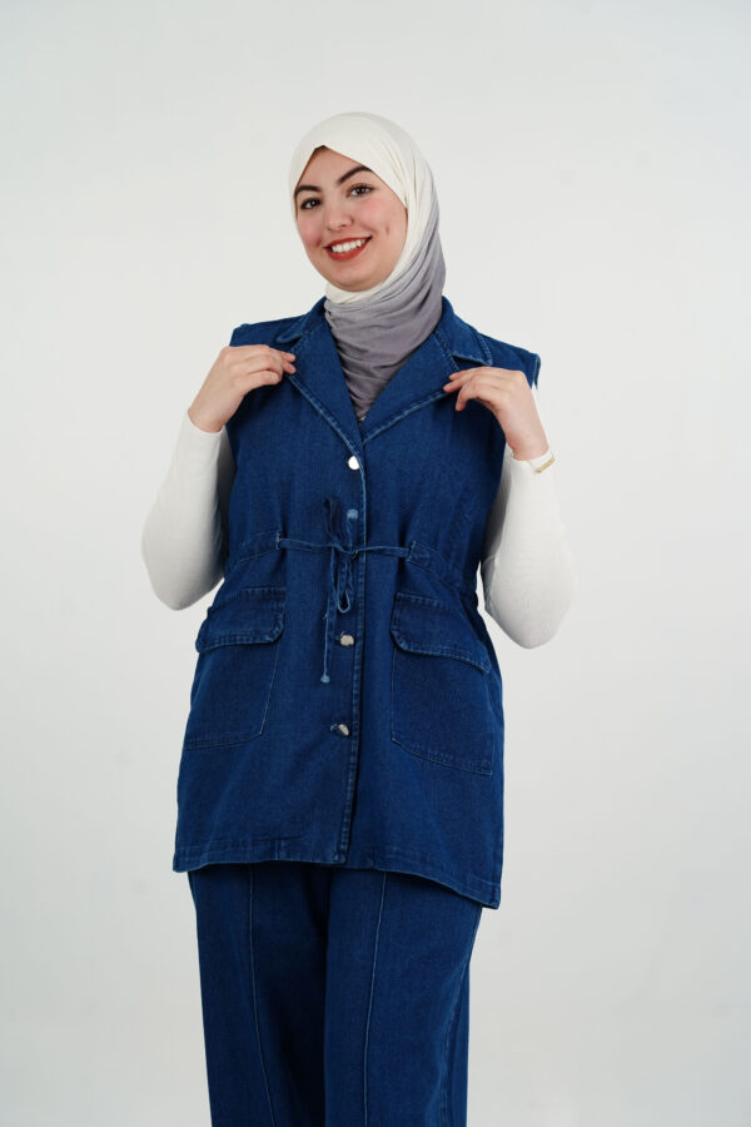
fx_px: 3285
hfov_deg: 13.0
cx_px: 376
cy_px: 564
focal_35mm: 105
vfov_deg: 19.5
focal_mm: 105
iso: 250
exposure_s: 1/100
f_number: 5.6
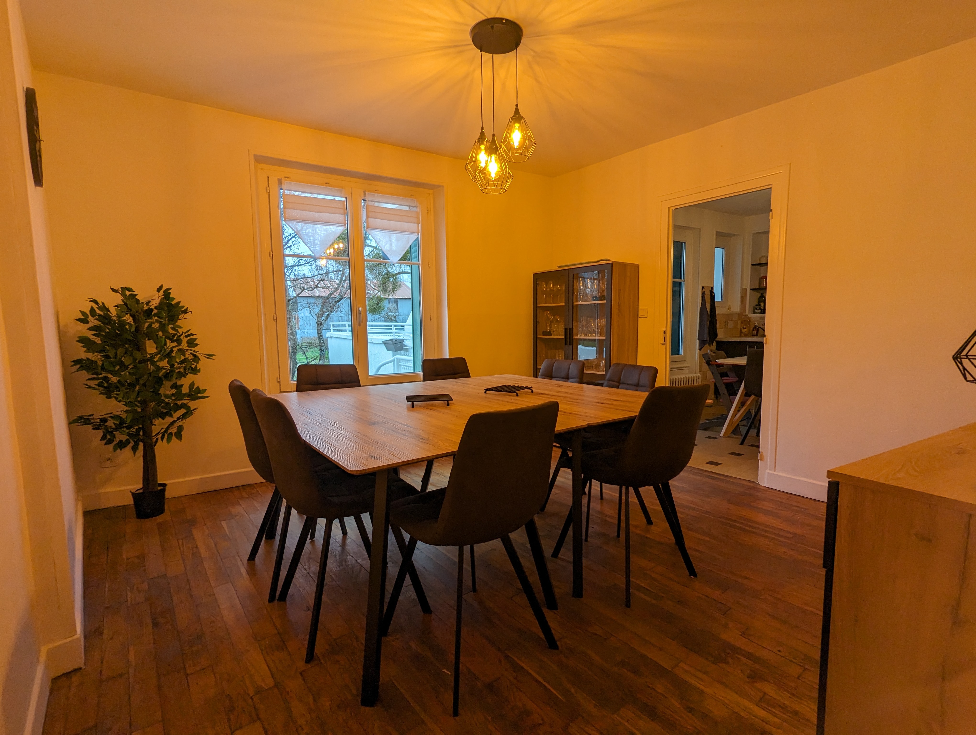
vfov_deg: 78.2
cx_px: 488
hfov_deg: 94.4
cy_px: 368
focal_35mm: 16
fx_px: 452
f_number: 2.2
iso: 66
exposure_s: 1/32.9
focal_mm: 2.35
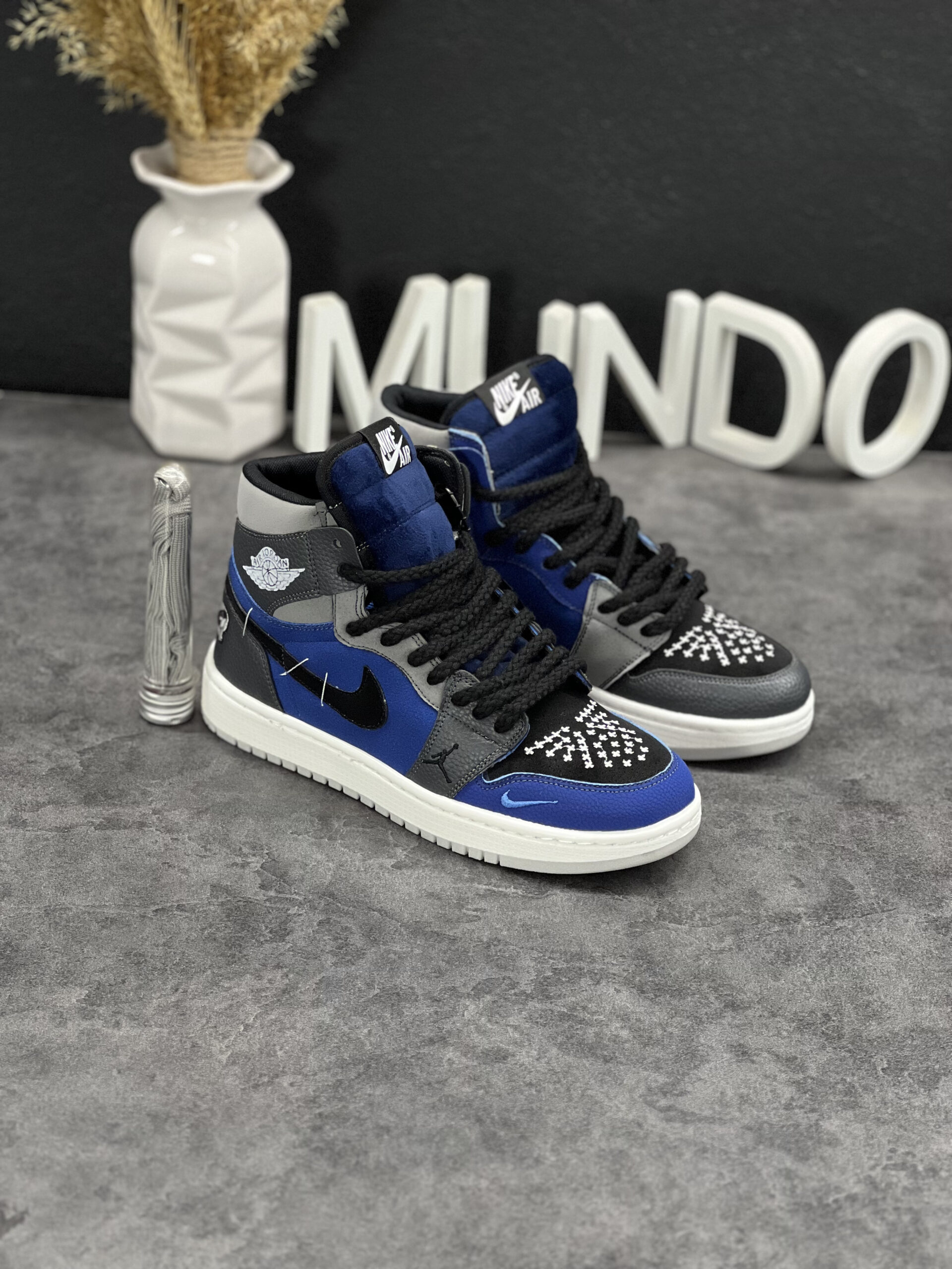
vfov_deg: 25.3
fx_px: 2824
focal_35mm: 77
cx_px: 476
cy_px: 634
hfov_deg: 19.1
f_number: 2.8
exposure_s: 1/100
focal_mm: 9
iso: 250
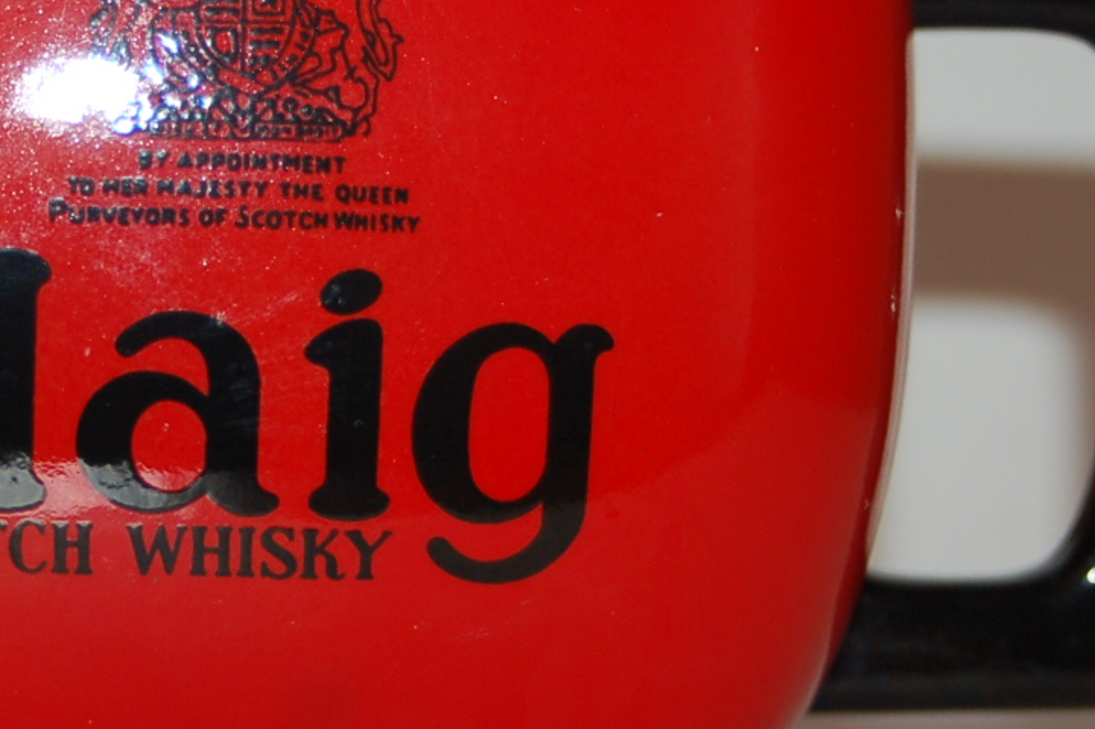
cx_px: 222
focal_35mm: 163
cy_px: 245
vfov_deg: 8.4
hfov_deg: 12.6
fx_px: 4954
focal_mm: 52
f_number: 4.8
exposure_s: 1/60
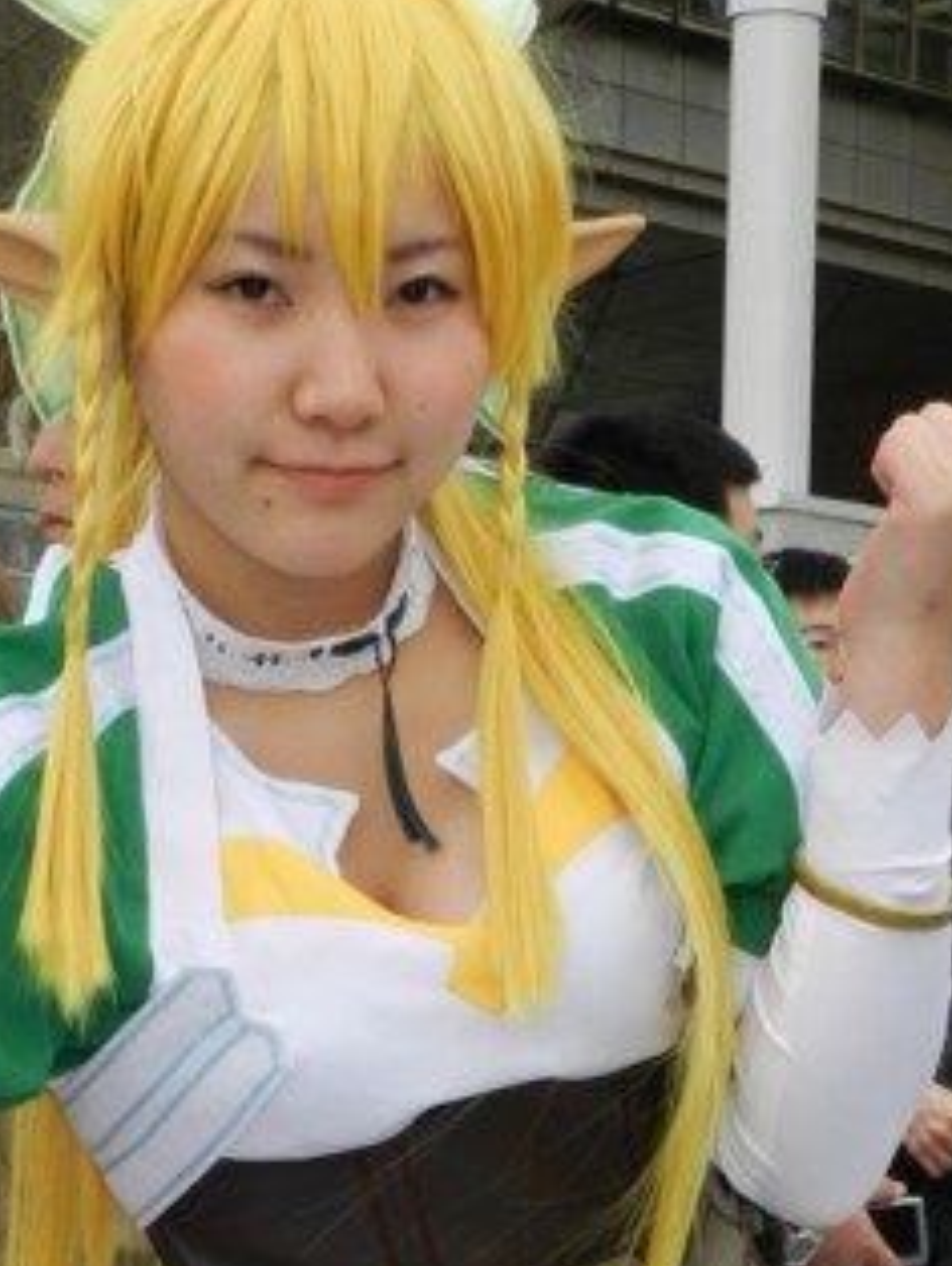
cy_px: 1391
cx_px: 254
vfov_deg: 14.3
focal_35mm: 135
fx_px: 4944
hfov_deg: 11.0
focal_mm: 9.4
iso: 160
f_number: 4.4
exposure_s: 1/400
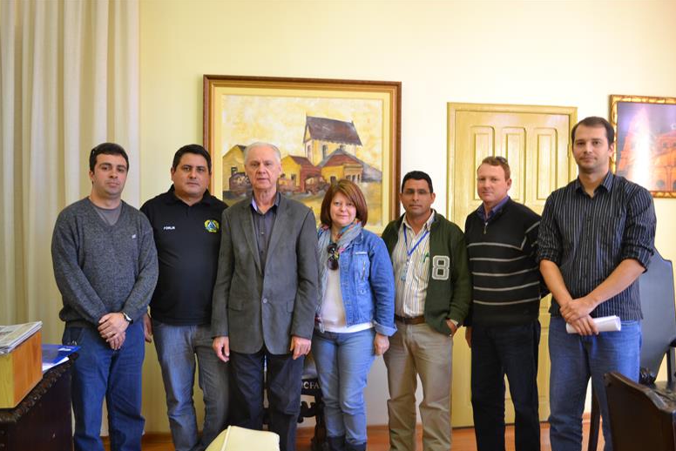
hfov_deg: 55.8
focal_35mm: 34
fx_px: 639
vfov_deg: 38.9
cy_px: 229
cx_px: 342
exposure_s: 1/25
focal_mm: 22
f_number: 3.8
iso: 400
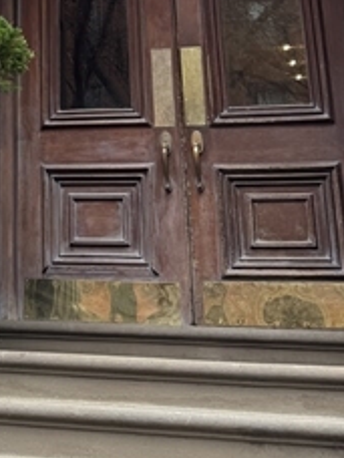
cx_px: -103
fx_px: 1073
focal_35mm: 81
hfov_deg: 17.1
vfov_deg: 22.2
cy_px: -96
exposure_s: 1/121
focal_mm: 6.76
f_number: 1.78
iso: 64
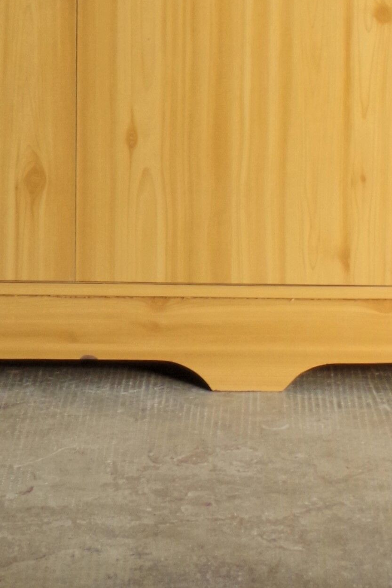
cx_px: 199
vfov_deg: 14.3
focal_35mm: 133
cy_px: -334
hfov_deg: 10.3
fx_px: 2173
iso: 800
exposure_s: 1/60
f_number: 4
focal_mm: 20
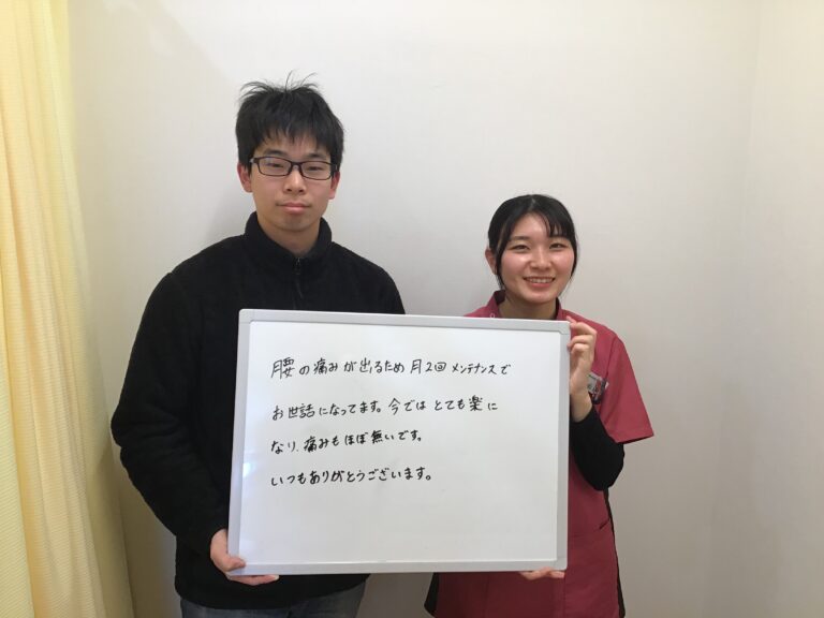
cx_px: 412
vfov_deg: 45.4
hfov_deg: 58.4
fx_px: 738
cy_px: 309
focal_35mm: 31
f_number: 2.4
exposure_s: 1/30
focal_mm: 3.3
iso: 50
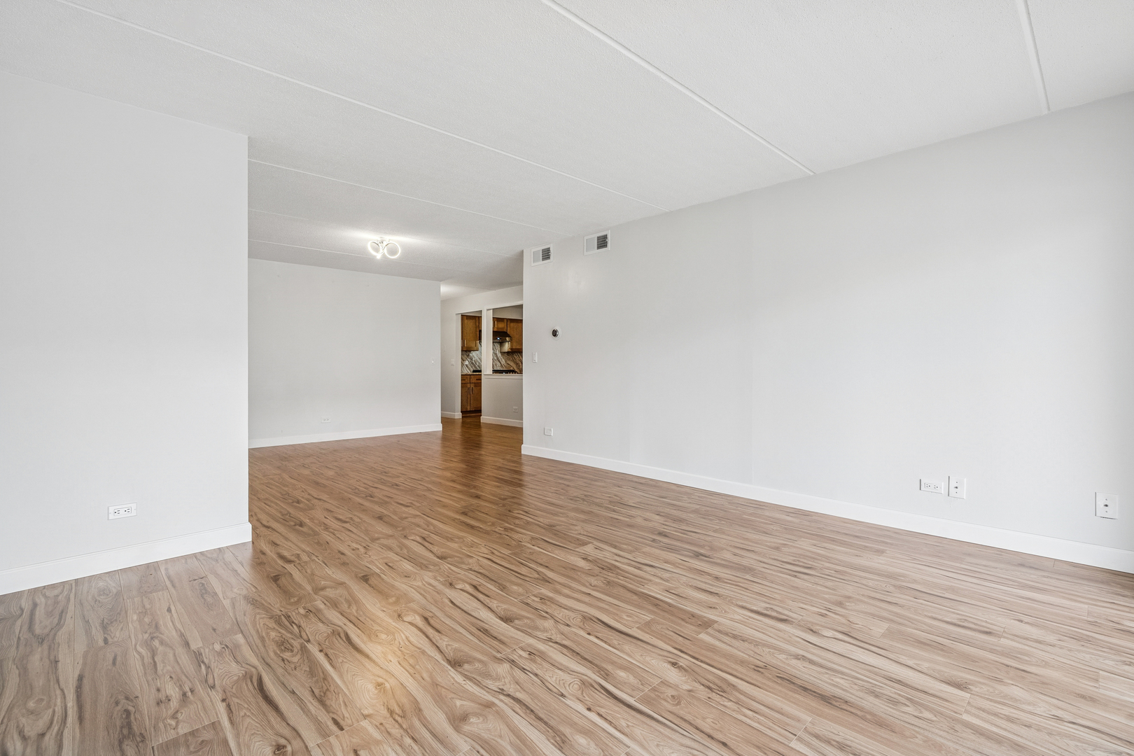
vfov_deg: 73.7
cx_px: 567
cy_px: 378
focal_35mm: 16
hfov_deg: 96.7
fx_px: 504
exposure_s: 1/60
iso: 400
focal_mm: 16
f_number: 8
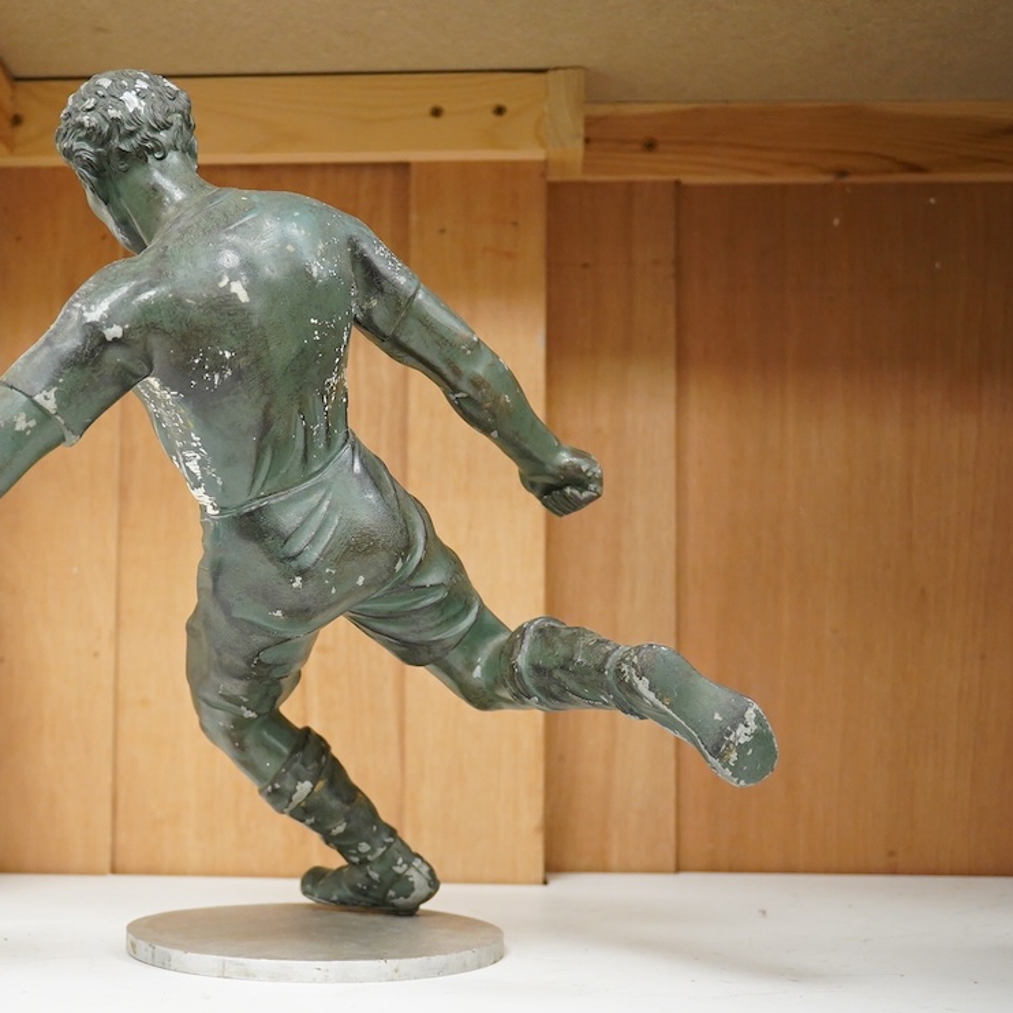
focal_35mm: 58
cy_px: 511
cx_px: 283
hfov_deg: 29.2
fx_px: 1920
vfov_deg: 29.6
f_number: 5.6
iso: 2500
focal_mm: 30
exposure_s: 1/160
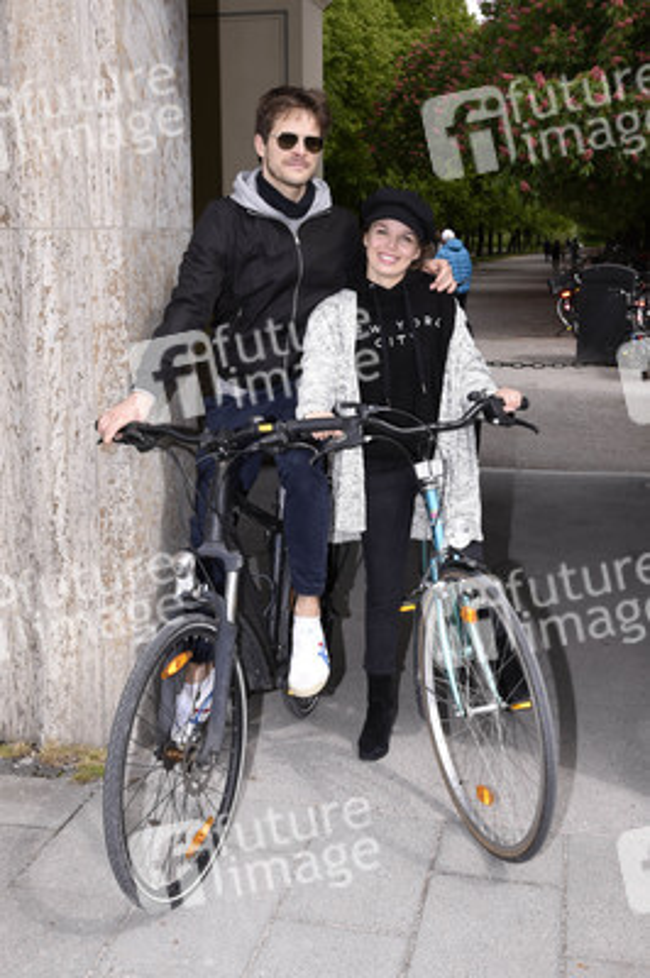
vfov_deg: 50.7
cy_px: 489
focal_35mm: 38
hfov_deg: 35.0
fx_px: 1031
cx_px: 325
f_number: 11
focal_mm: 38
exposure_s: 1/160
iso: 320
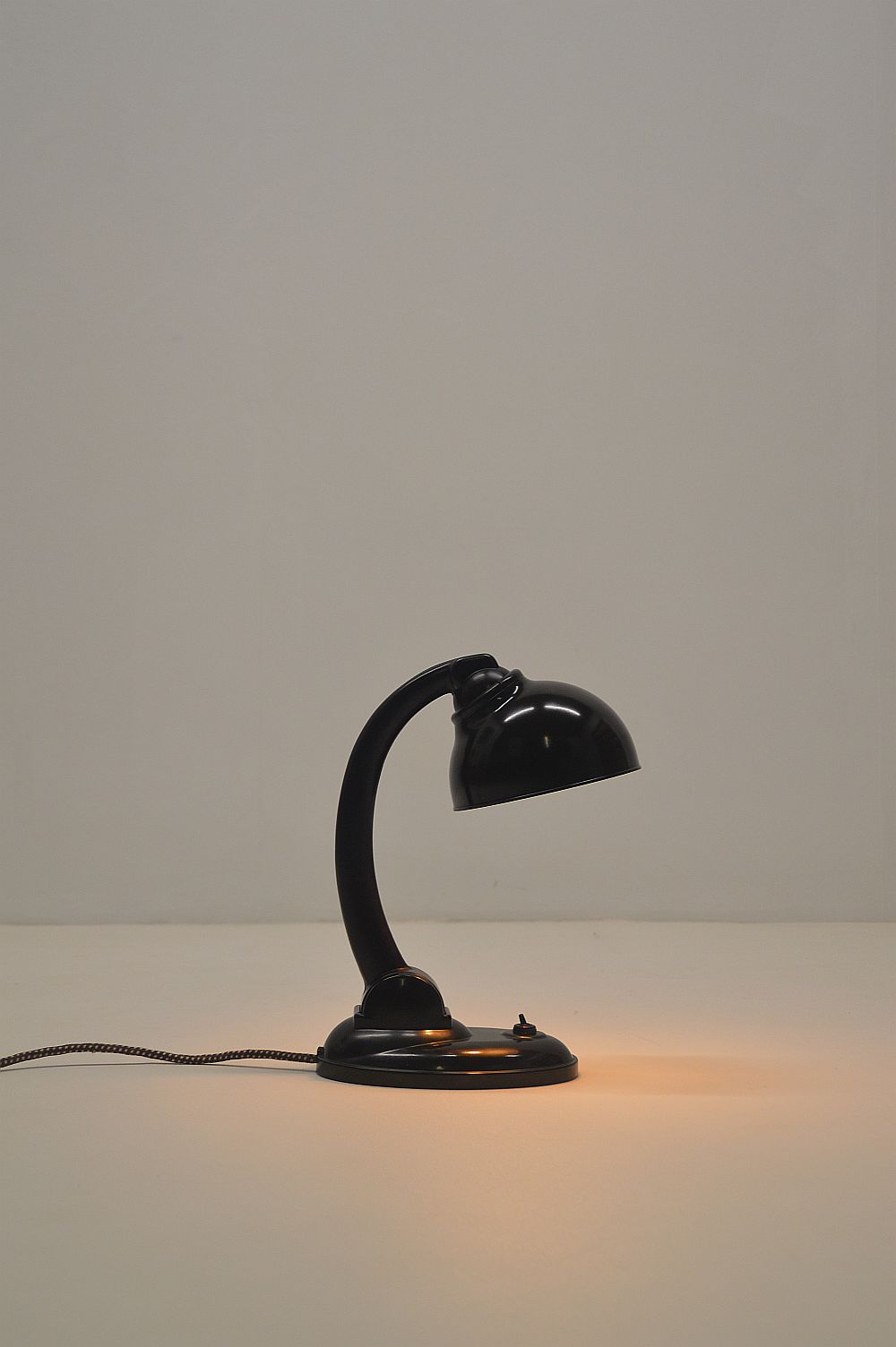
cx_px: 448
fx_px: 1571
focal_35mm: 42
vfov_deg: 46.4
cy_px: 674
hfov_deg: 31.8
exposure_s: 1/100
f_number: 5
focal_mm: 28
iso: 400
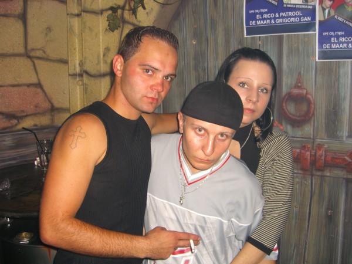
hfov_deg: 49.0
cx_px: 176
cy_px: 132
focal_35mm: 38
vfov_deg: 37.7
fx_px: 386
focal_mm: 7.9
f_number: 2.8
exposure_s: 1/60
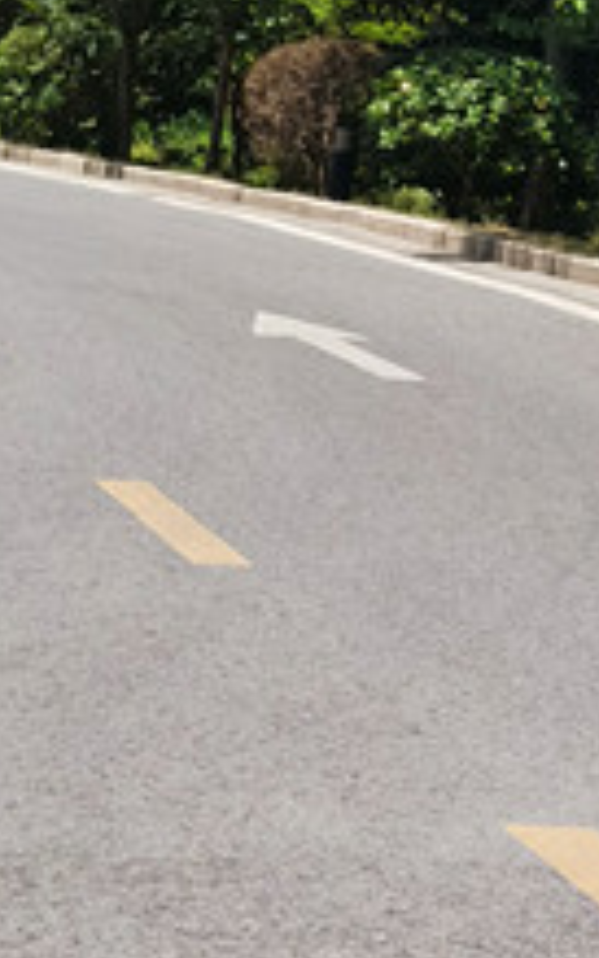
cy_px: -184
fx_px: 5873
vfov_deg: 9.2
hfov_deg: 5.7
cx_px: -595
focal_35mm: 225
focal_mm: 5.56
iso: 50
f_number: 1.6
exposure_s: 1/3690
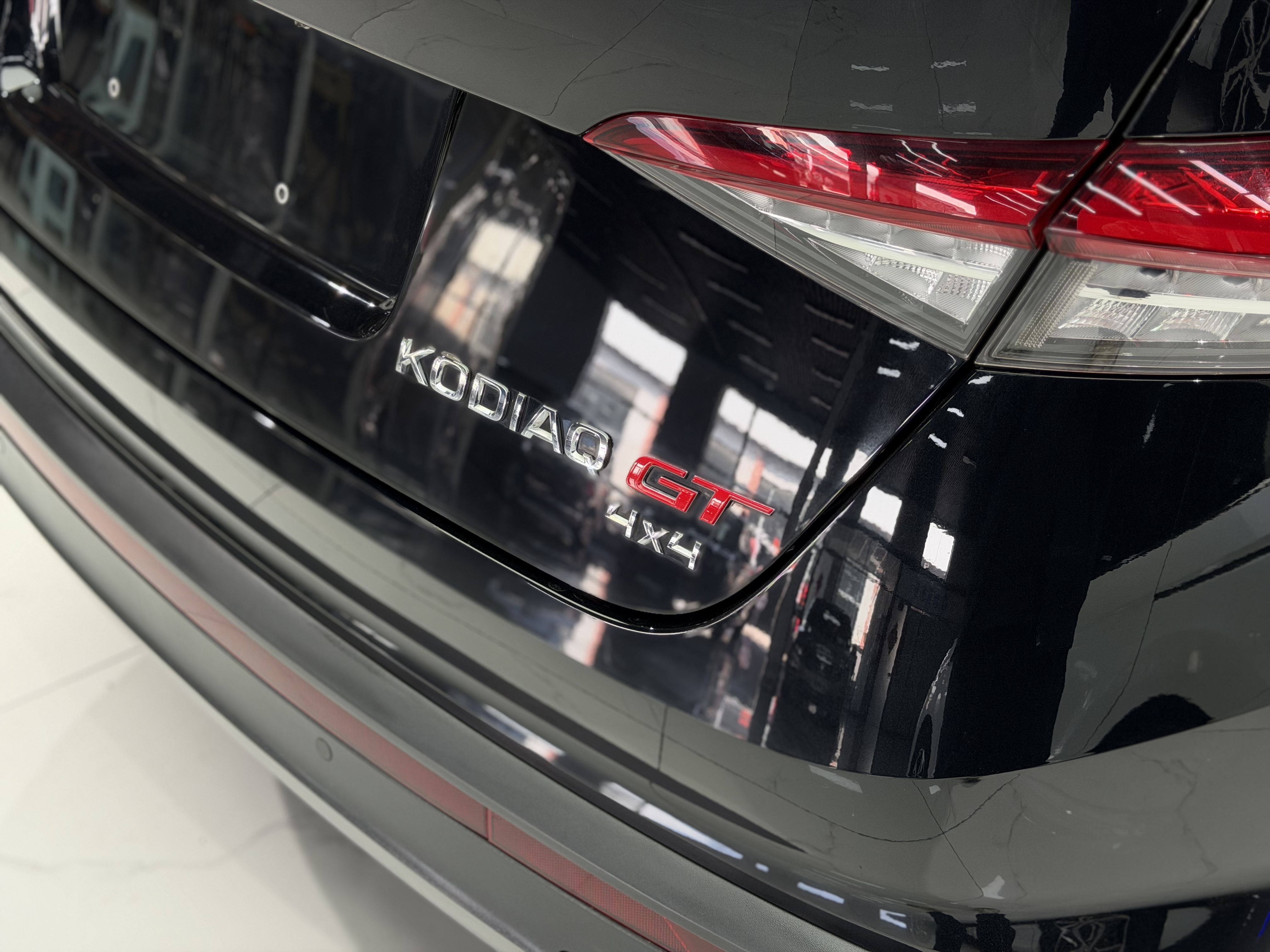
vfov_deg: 30.3
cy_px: 476
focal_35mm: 48
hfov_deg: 39.7
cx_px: 635
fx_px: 1761
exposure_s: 1/117
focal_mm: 6.76
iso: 100
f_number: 1.78
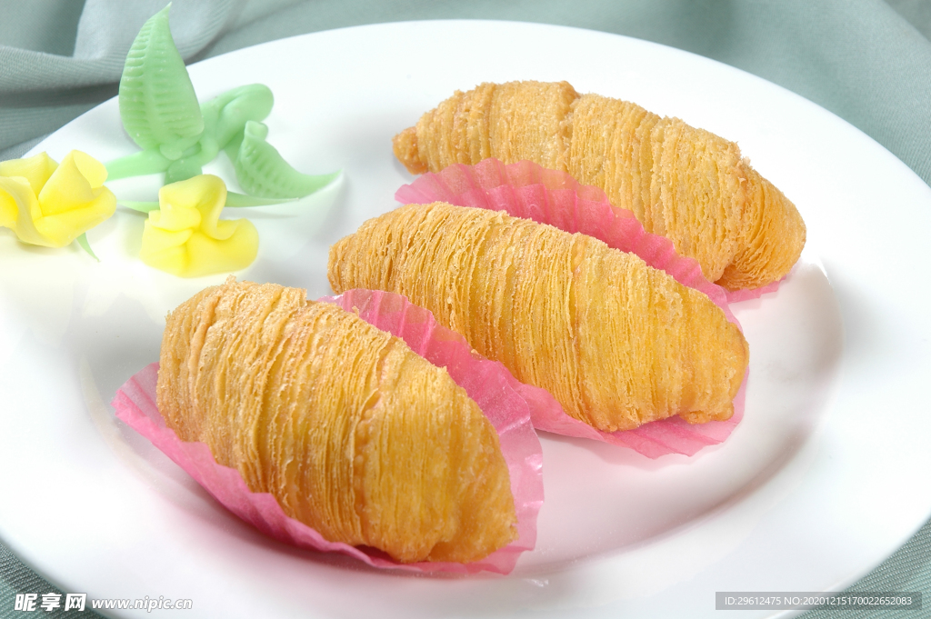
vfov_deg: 15.2
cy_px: 310
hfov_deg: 22.6
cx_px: 466
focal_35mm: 90
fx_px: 2326
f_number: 16
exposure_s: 1/125
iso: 200
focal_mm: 60
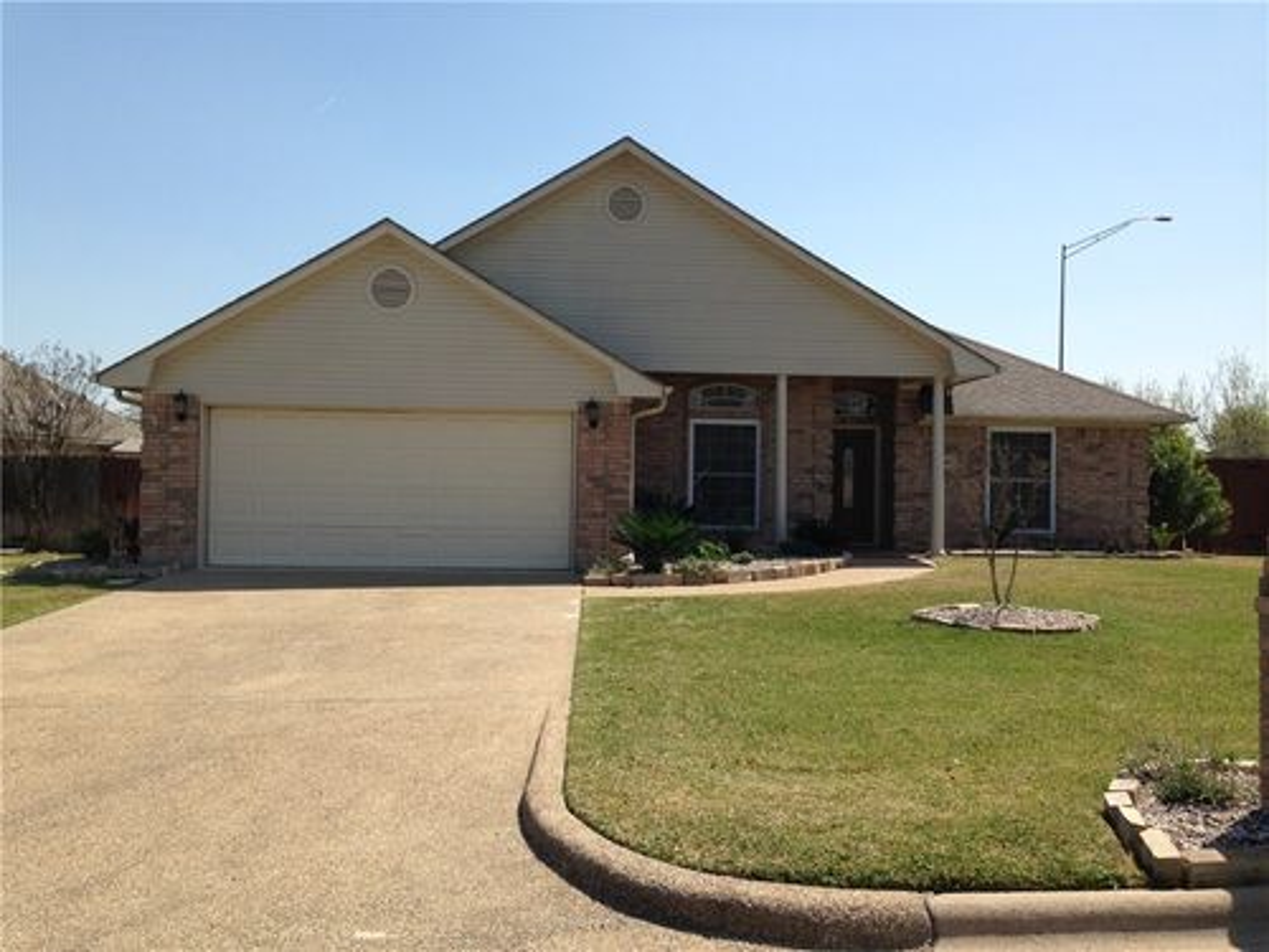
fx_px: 1210
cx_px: 634
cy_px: 476
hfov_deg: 55.4
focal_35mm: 33
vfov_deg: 42.9
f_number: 2.4
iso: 50
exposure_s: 1/1642
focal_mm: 4.13
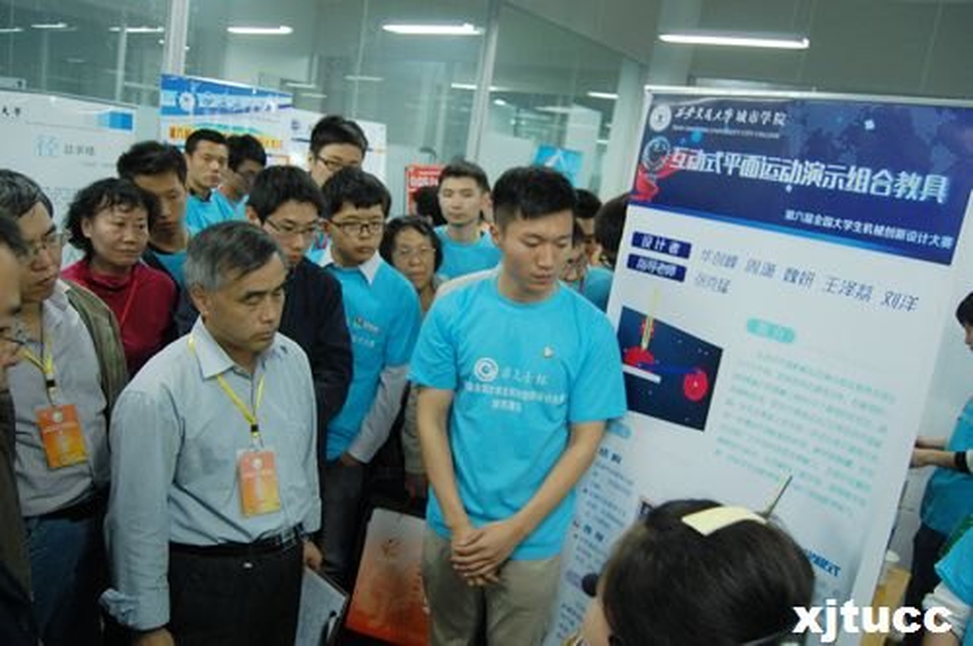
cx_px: 486
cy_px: 323
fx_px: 729
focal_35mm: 27
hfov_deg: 67.4
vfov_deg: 47.8
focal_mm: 18
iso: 450
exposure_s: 1/30
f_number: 3.5
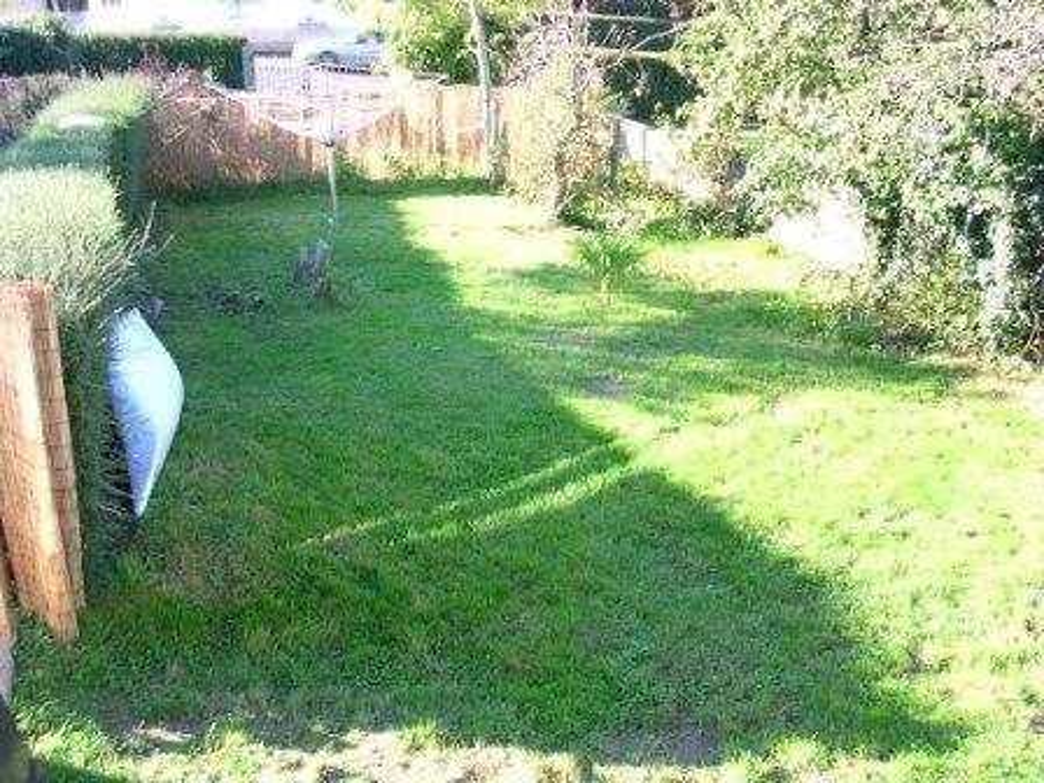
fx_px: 1116
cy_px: 392
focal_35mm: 37
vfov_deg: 38.7
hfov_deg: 50.1
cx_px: 522
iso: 100
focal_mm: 5.6
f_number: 2.7
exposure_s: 1/88.4
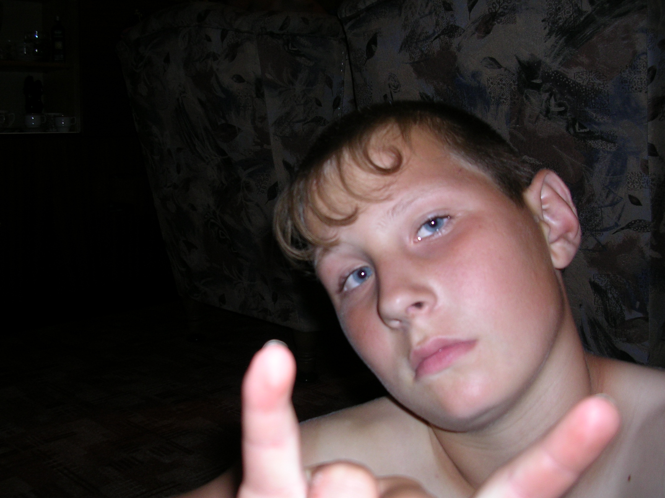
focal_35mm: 38
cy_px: 249
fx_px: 730
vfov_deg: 37.7
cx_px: 332
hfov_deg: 49.0
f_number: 2.8
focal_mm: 5.8
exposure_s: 1/60.1
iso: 50
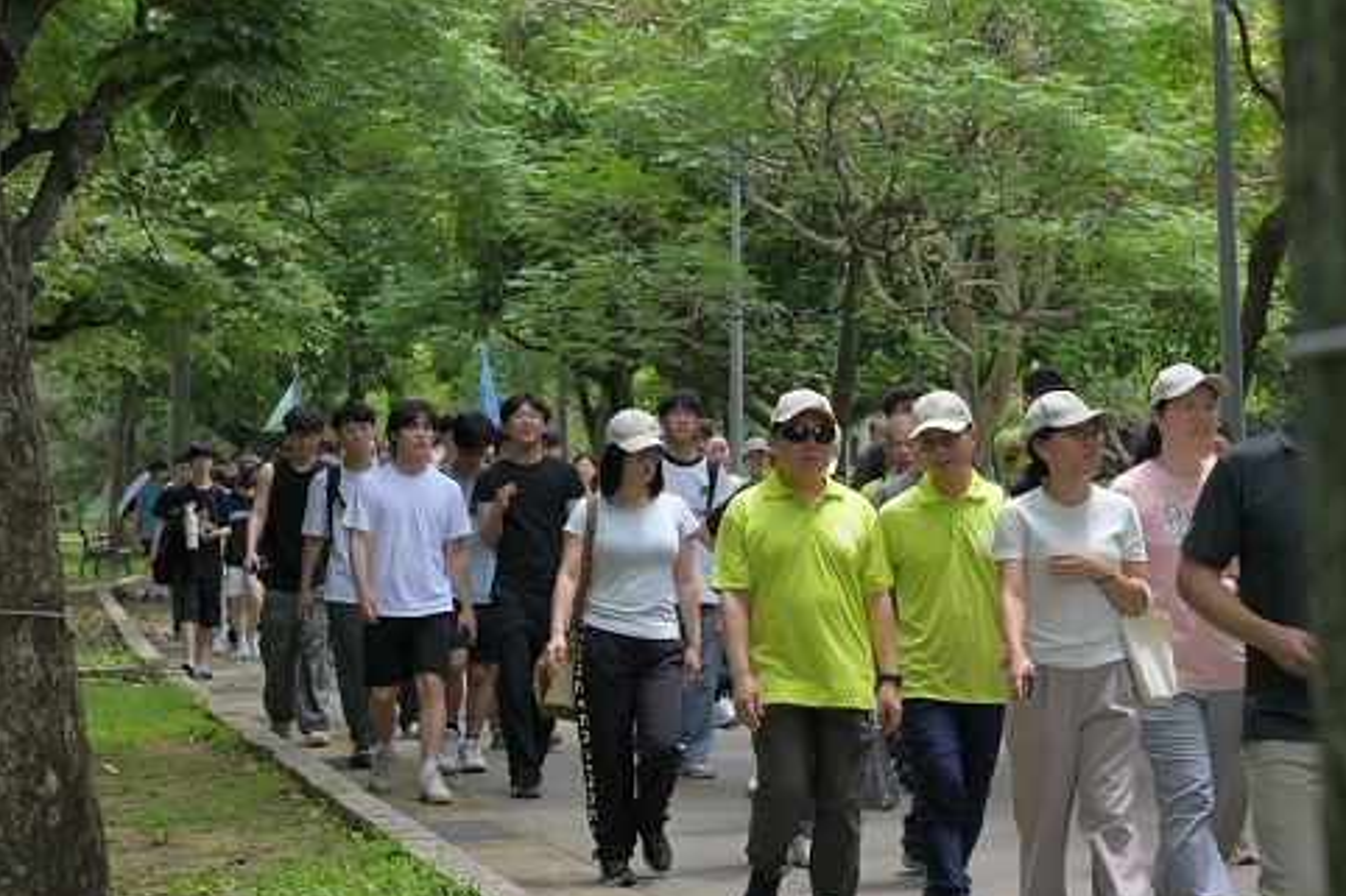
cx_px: 687
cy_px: 459
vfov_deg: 12.6
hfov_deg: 18.8
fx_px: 4074
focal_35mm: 109
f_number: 6.3
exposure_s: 1/160
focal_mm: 70
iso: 160
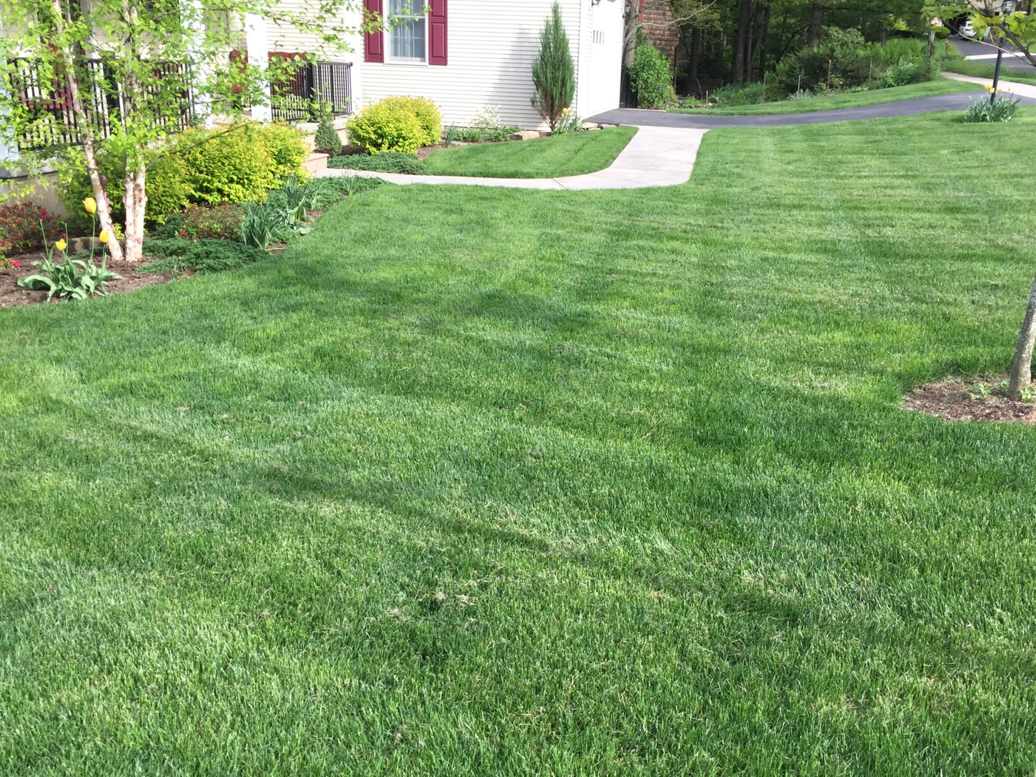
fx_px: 1077
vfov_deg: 39.5
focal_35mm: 36
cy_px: 459
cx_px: 551
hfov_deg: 51.3
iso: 32
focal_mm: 4.15
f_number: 2.2
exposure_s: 1/439
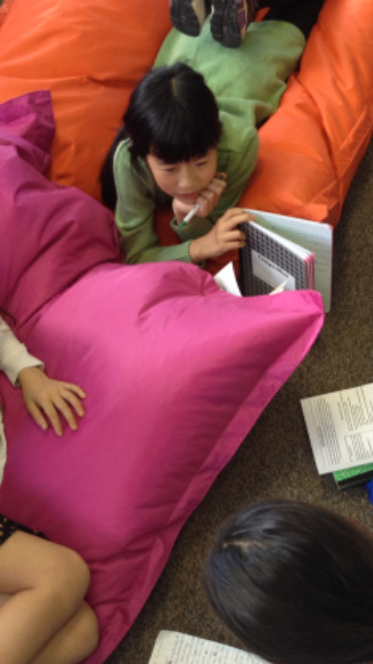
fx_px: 1090
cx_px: 250
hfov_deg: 19.4
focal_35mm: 62
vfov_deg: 33.7
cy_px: 397
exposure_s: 1/20
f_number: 2.4
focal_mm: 4.28
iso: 64
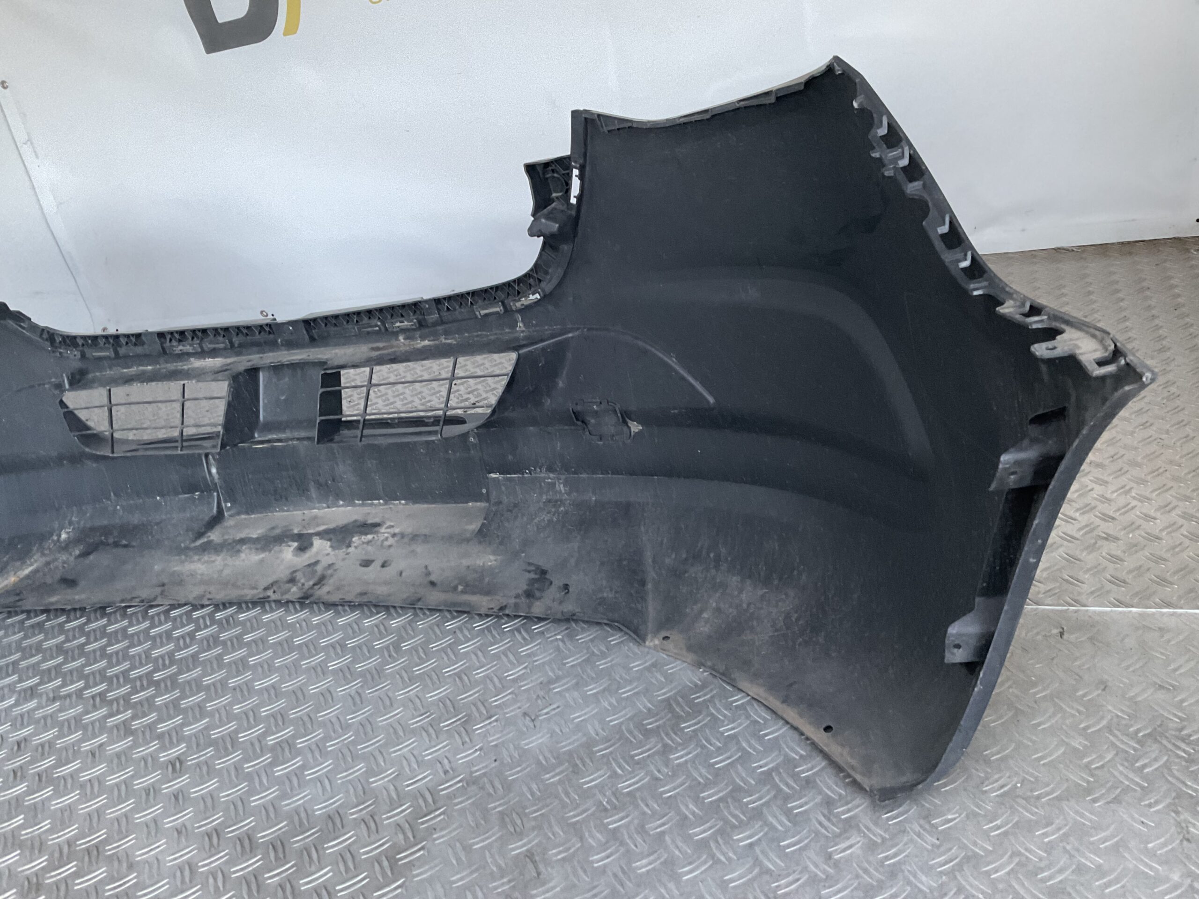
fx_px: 1004
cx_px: 600
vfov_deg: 48.2
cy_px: 450
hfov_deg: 61.7
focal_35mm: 29
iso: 125
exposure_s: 1/60
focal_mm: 3
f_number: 1.8
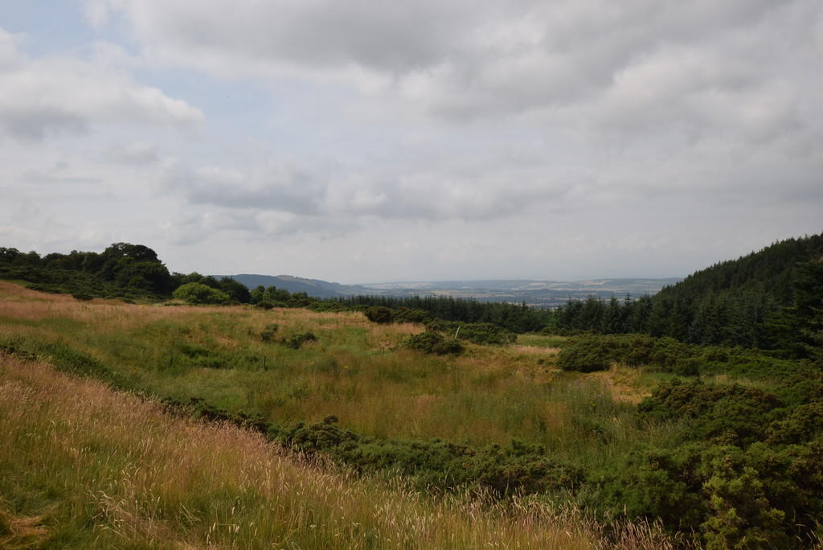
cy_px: 275
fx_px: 686
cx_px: 412
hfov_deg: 61.9
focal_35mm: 30
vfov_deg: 43.7
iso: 100
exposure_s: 1/200
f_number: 11
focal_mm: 20
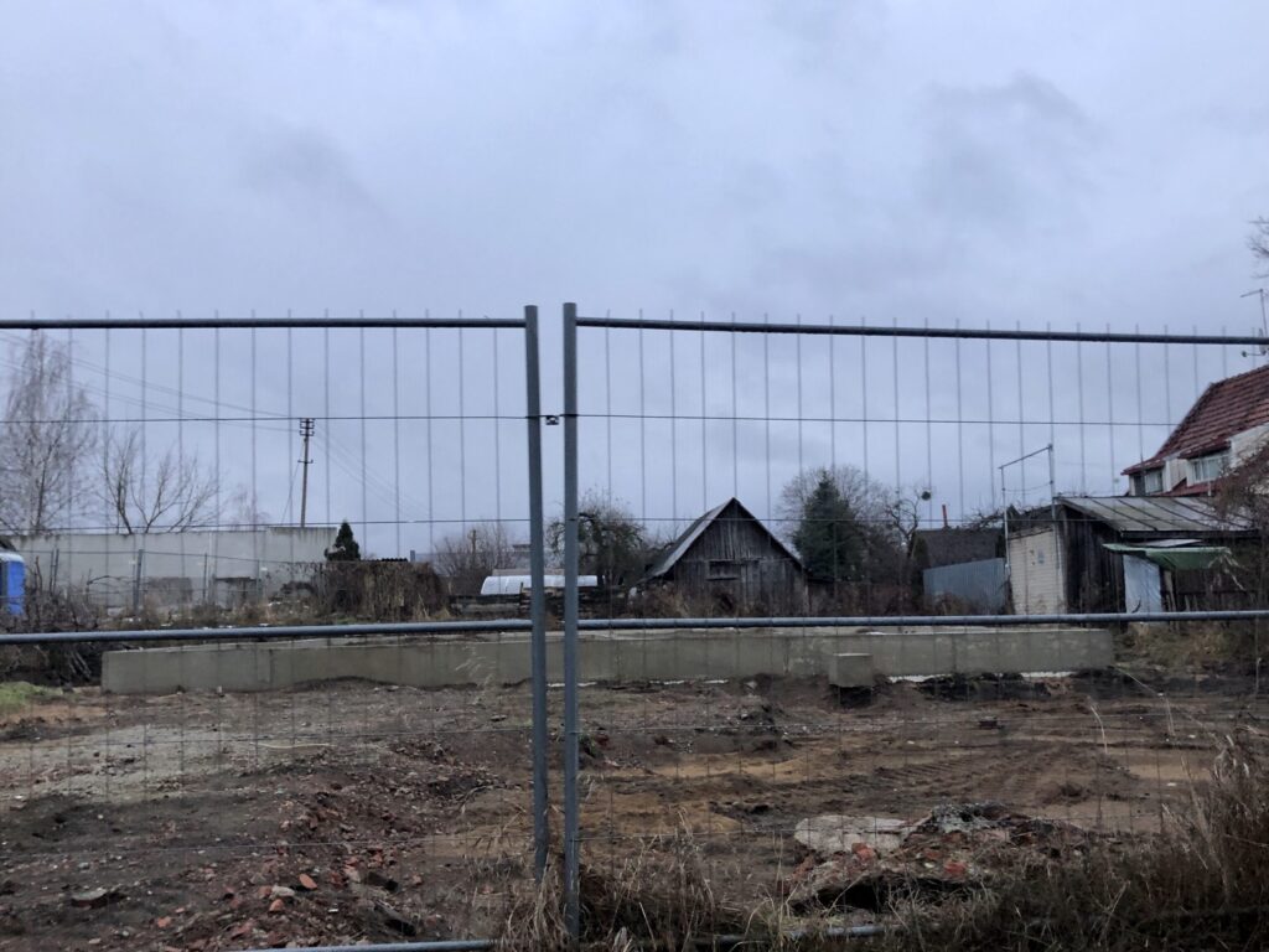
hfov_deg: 63.4
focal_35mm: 28
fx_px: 1026
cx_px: 634
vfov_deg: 49.7
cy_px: 476
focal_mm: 4
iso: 40
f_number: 1.8
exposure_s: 1/30
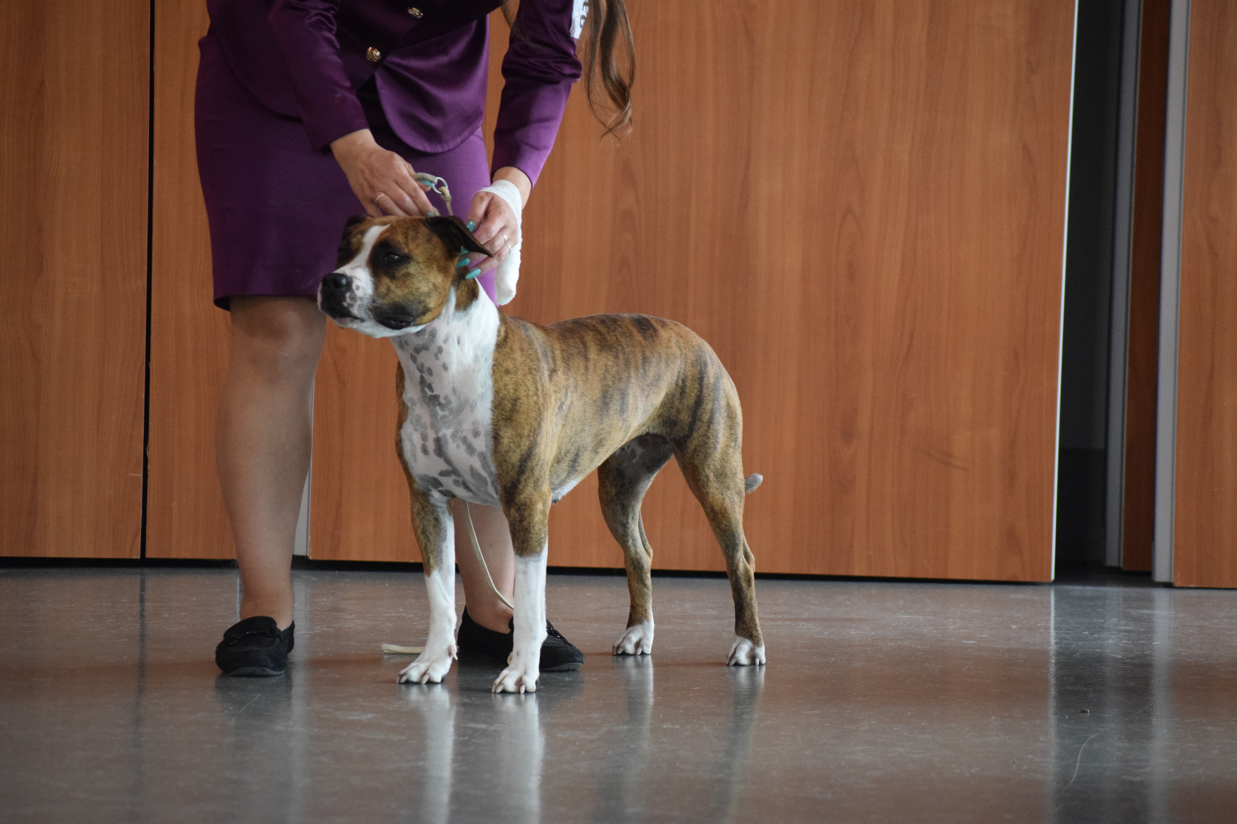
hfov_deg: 11.0
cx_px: 618
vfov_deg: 7.3
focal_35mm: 188
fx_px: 6442
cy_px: 412
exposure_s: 1/320
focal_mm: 125
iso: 3200
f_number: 4.8
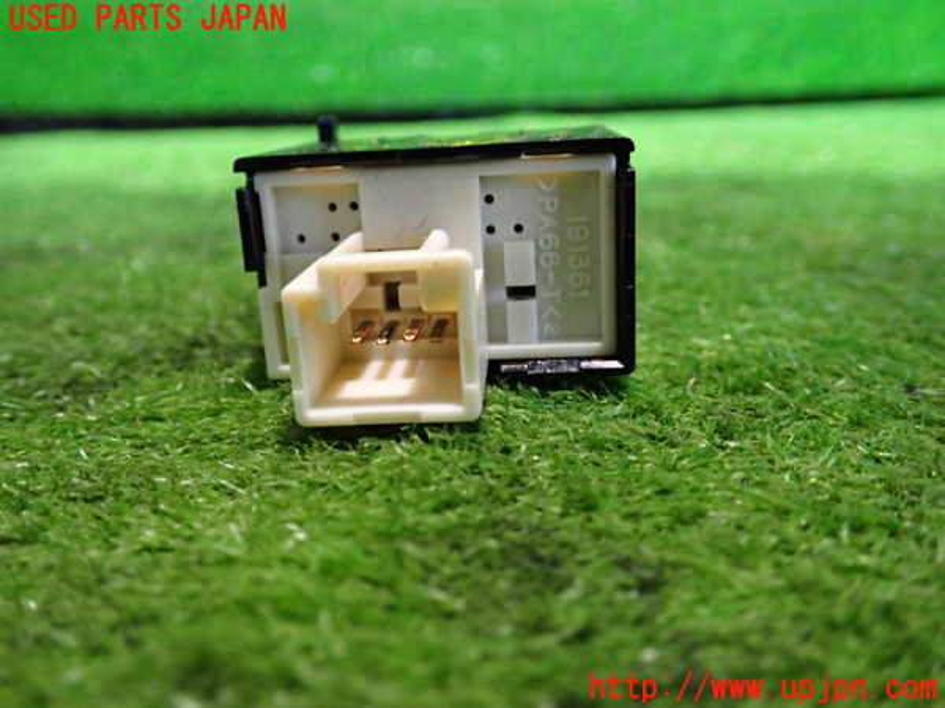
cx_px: 472
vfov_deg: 44.2
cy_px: 354
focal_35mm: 32
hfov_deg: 56.8
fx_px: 874
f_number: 2.4
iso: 800
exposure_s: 1/20
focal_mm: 5.79
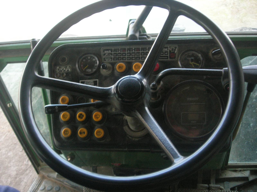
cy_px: 96
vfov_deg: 37.7
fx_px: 282
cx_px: 128
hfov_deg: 49.0
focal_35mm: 38
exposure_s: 1/60
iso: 200
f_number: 2.8
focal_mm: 7.8
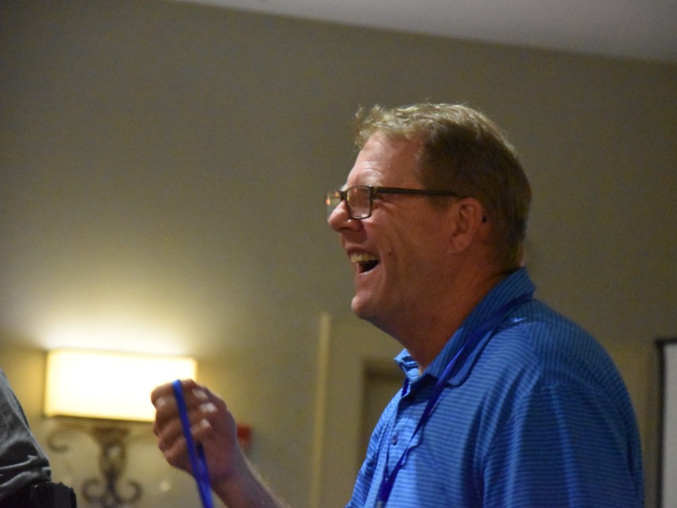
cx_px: 375
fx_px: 3355
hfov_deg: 11.5
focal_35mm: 172
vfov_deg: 8.7
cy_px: 255
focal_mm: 105
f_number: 5.6
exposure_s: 1/40
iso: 12800
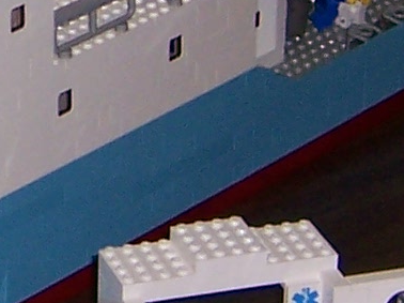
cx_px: -218
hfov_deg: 8.6
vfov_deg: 6.6
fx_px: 2624
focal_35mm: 225
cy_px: -43
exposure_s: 1/60
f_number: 2.8
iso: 80
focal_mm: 5.5
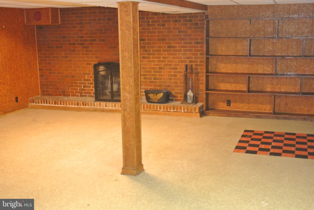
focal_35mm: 45
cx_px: 157
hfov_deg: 43.6
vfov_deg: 29.9
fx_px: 393
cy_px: 105
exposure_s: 1/6
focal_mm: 16.9
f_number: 4.5
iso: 1600
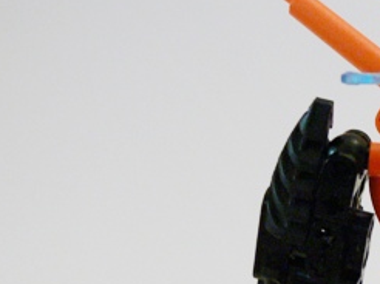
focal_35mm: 125
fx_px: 1371
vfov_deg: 11.7
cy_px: 313
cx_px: 463
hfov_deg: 15.2
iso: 200
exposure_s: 1/8
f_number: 3.2
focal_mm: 10
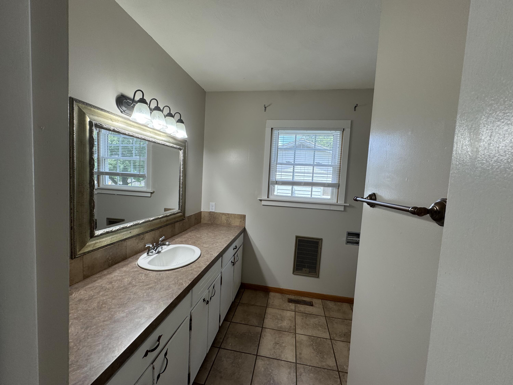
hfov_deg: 102.1
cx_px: 256
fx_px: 207
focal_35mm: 14
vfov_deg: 85.7
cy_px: 192
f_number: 2.2
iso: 64
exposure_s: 1/120
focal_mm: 2.22
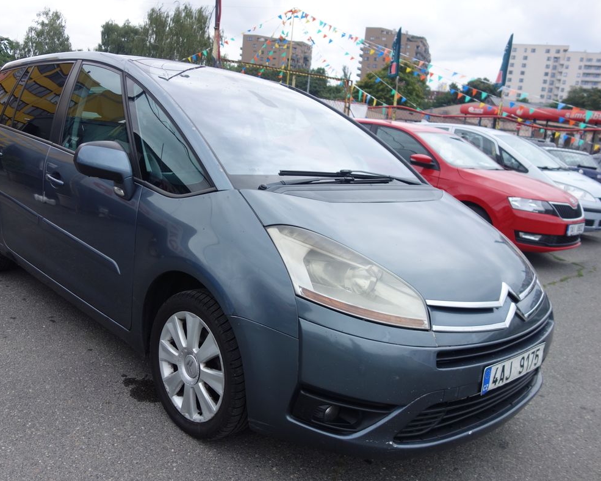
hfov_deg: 55.4
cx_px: 256
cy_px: 244
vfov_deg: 45.8
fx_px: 569
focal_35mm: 32
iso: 125
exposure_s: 1/2000
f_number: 1.8
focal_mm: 10.4
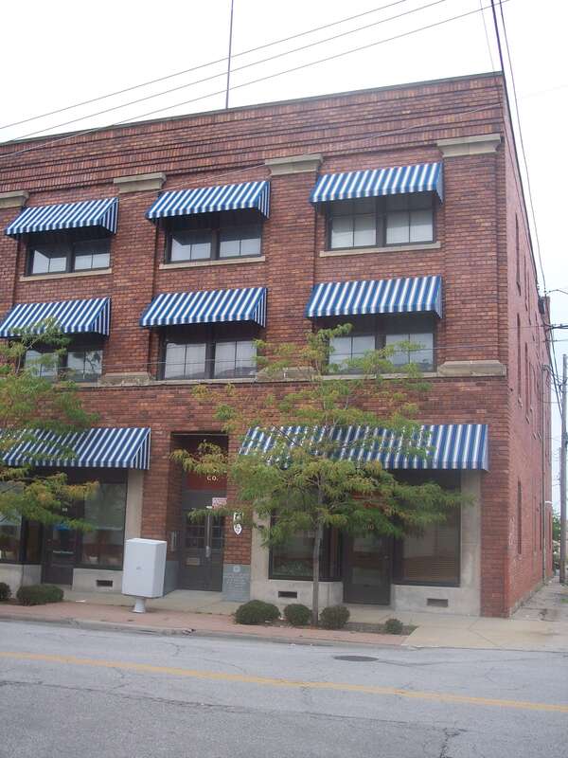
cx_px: 284
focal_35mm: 39
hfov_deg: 36.8
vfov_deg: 47.9
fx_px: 853
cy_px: 379
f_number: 3.4
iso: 100
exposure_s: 1/250
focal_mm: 8
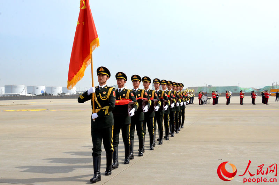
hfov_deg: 46.5
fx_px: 325
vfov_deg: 31.8
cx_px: 140
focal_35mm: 42
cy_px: 92
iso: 1250
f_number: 16
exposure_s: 1/1000
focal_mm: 28
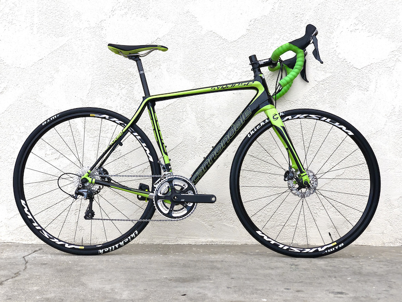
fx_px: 604
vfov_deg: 28.0
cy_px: 151
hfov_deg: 36.8
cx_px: 201
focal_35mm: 52
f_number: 2.4
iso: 16
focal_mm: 6
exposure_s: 1/461
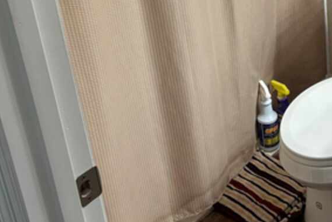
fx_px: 563
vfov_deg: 21.2
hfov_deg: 31.7
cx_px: 280
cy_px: -20
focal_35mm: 61
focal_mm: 5.96
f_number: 1.6
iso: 125
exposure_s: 1/60
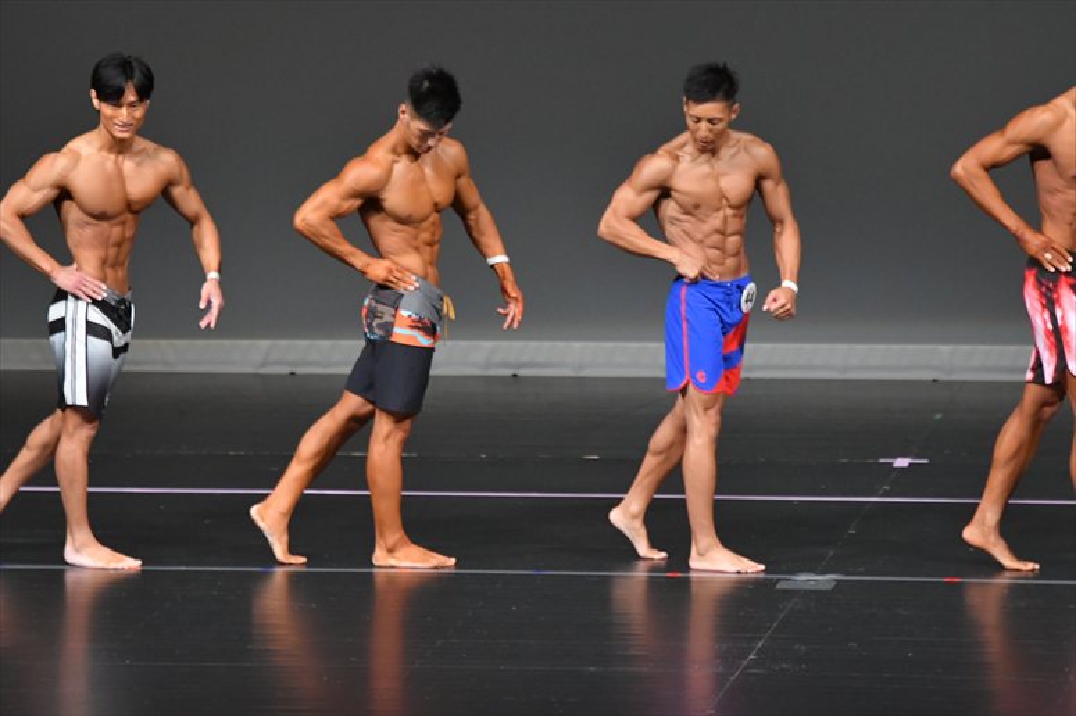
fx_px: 8514
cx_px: 538
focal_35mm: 285
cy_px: 358
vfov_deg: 4.8
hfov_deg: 7.2
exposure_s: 1/400
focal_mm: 190
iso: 4000
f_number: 5.6
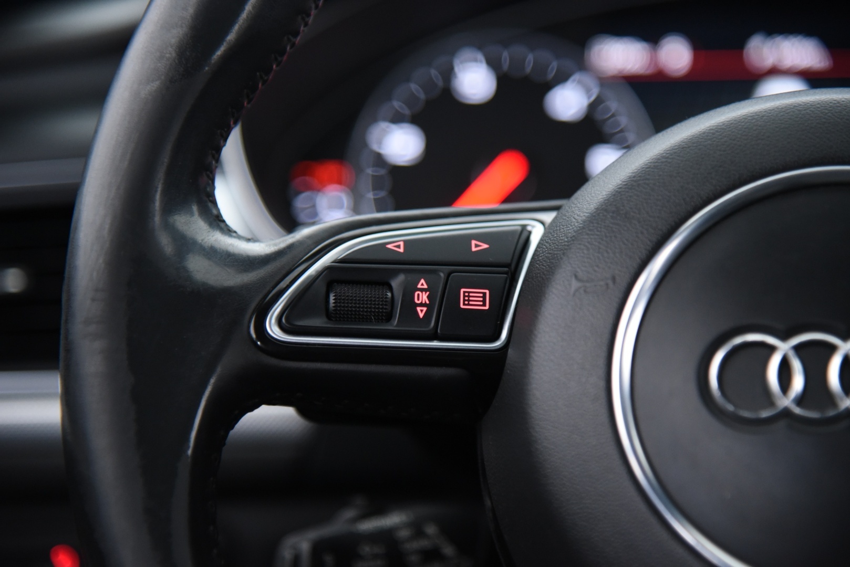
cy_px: 284
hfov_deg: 17.1
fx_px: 2834
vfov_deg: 11.4
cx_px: 425
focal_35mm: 120
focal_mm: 120
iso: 4000
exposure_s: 1/20
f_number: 4
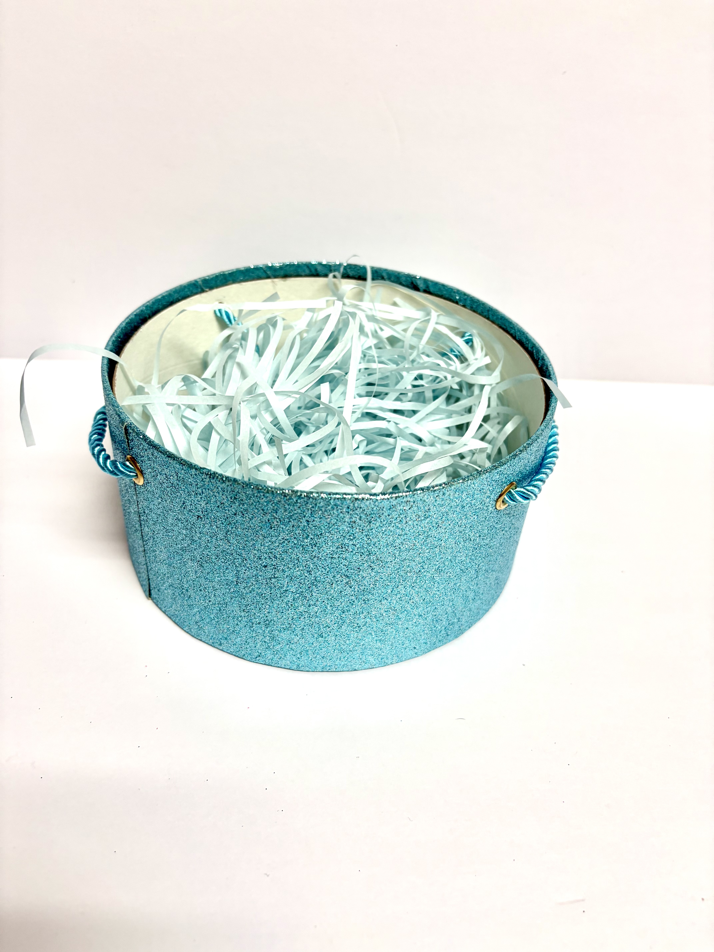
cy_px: 476
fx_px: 715
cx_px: 357
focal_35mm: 26
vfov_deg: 67.3
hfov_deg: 53.1
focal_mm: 5.96
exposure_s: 1/60
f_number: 1.6
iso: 100
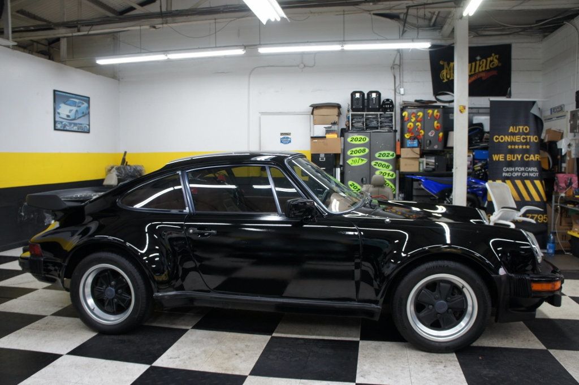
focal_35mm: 27
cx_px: 290
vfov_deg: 47.9
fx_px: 434
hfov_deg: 67.4
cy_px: 192
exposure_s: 1/30
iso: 250
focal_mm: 18
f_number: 3.5
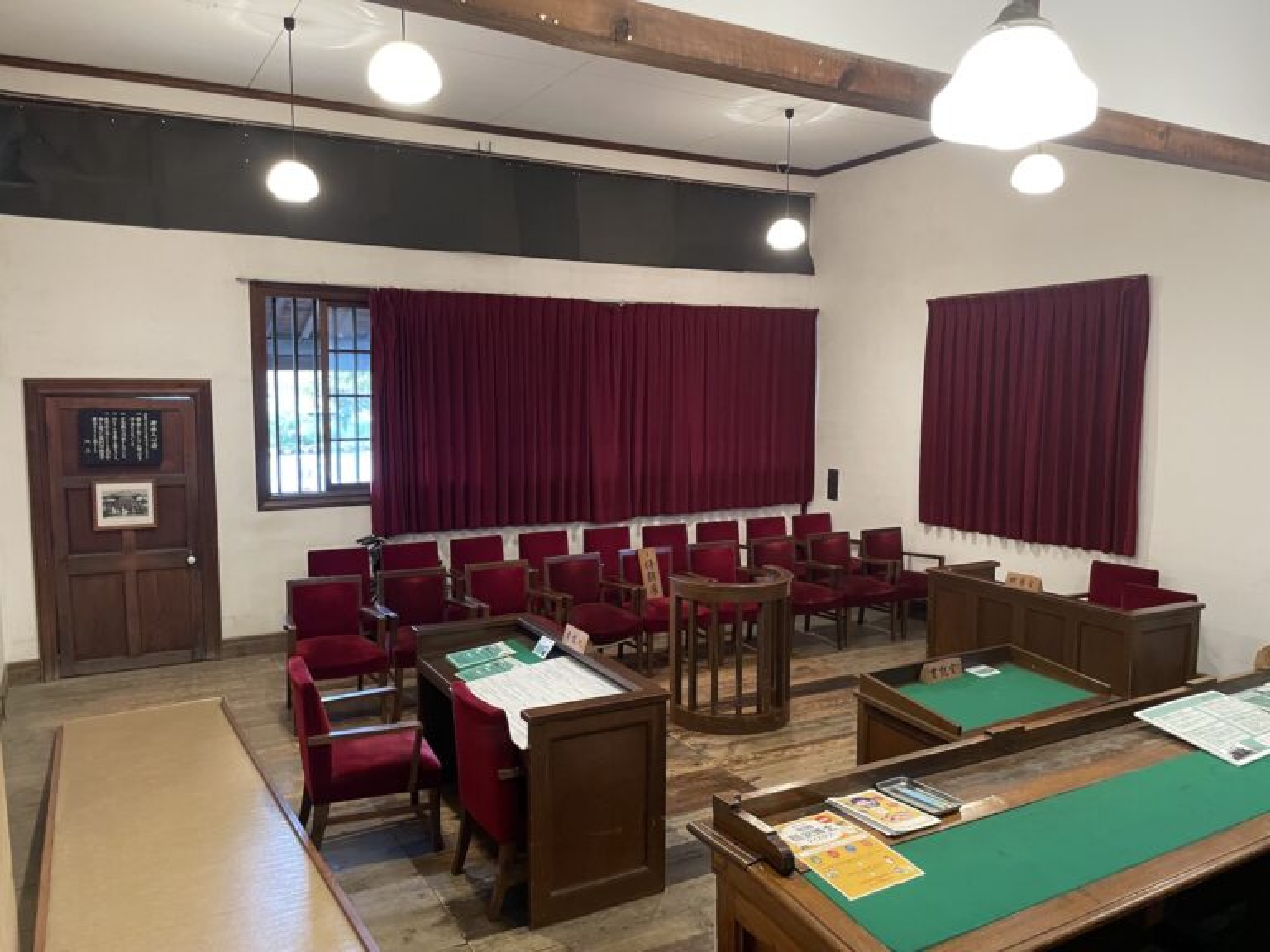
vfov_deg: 53.1
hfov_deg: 67.3
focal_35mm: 26
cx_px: 635
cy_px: 476
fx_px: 954
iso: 400
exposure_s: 1/40
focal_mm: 4.2
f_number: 1.6
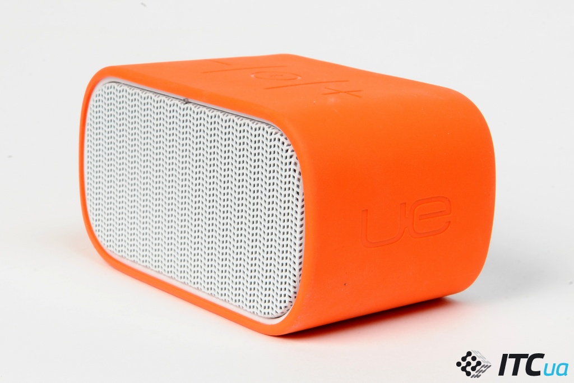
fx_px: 1196
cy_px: 192
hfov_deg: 27.0
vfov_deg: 18.2
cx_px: 287
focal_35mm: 75
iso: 200
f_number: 22
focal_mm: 50
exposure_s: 1/60
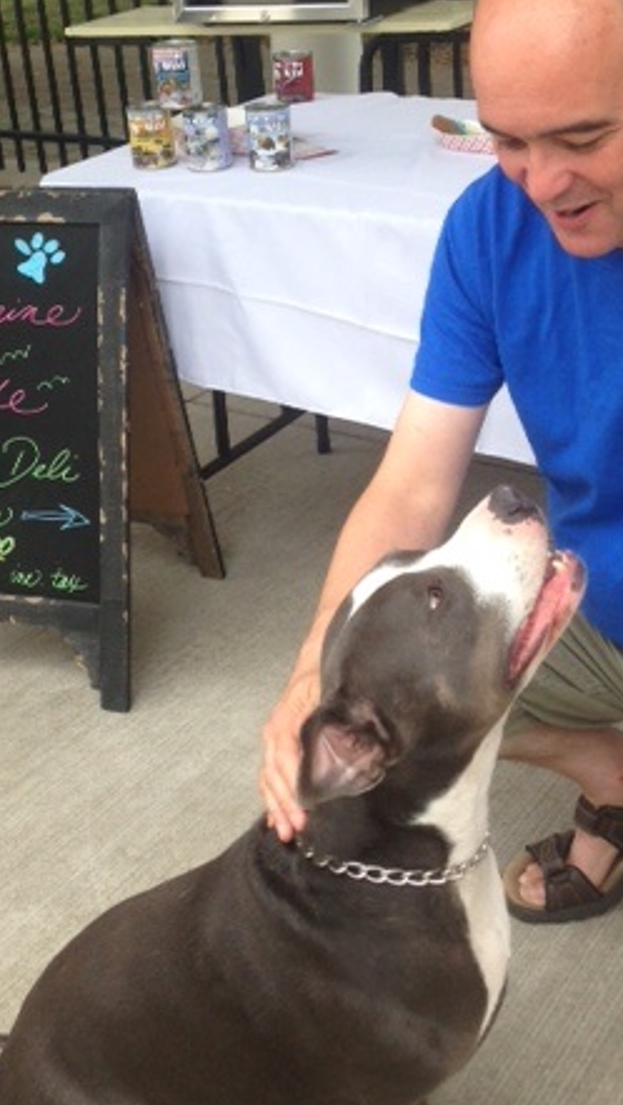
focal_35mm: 52
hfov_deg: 23.1
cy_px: 435
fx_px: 1525
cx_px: 293
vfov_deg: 39.7
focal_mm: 4.12
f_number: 2.4
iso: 50
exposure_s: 1/211
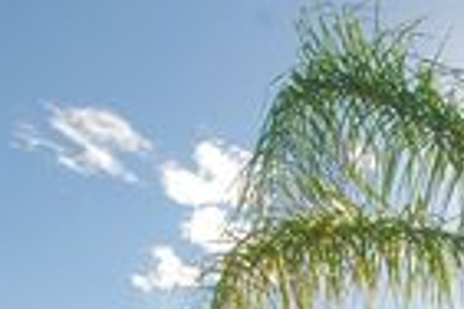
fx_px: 902
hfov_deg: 25.6
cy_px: 508
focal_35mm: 70
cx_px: 569
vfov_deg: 17.0
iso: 100
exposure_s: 1/200
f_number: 10
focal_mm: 14
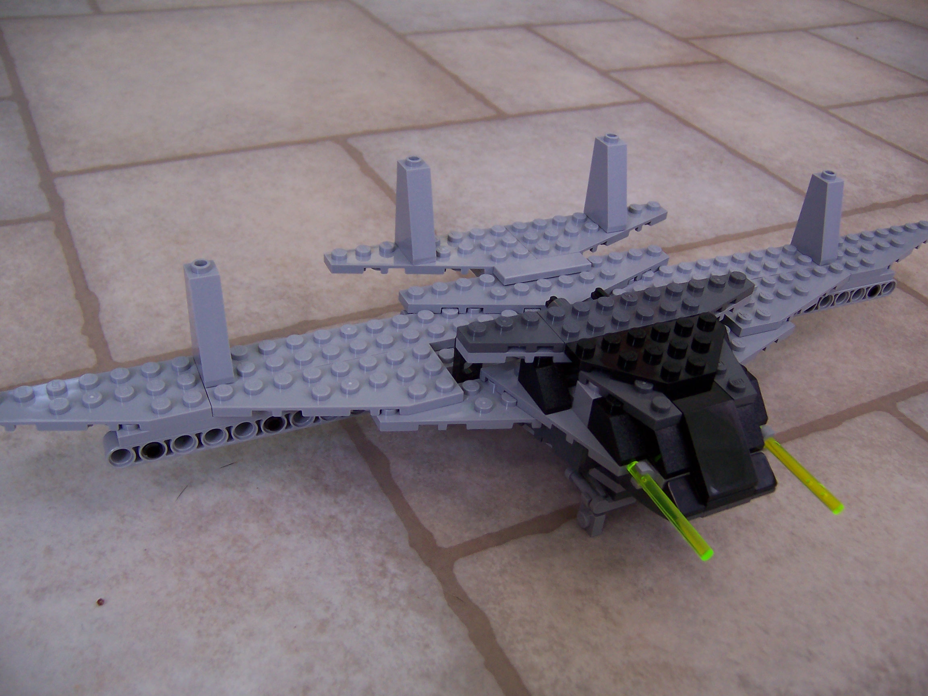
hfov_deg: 55.4
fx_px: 885
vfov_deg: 42.9
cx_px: 464
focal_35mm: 33
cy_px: 348
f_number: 2.8
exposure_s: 1/45
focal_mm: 5.5
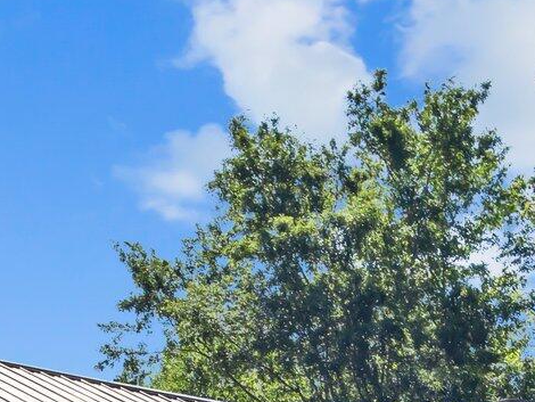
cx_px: 324
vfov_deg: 11.2
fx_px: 1887
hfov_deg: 16.1
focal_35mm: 122
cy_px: 760
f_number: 5.6
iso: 200
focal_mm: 14
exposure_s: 1/500
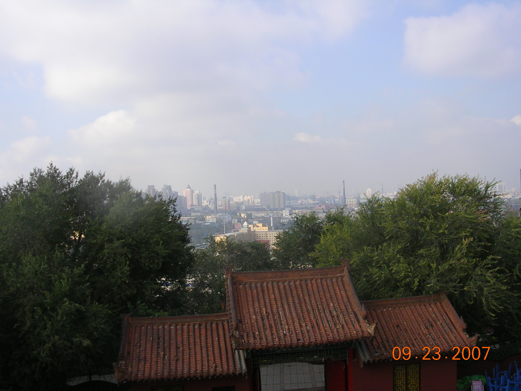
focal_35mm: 39
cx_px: 260
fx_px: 587
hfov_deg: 47.9
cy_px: 195
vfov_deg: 36.8
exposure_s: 1/257
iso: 50
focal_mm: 5.8
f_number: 5.6
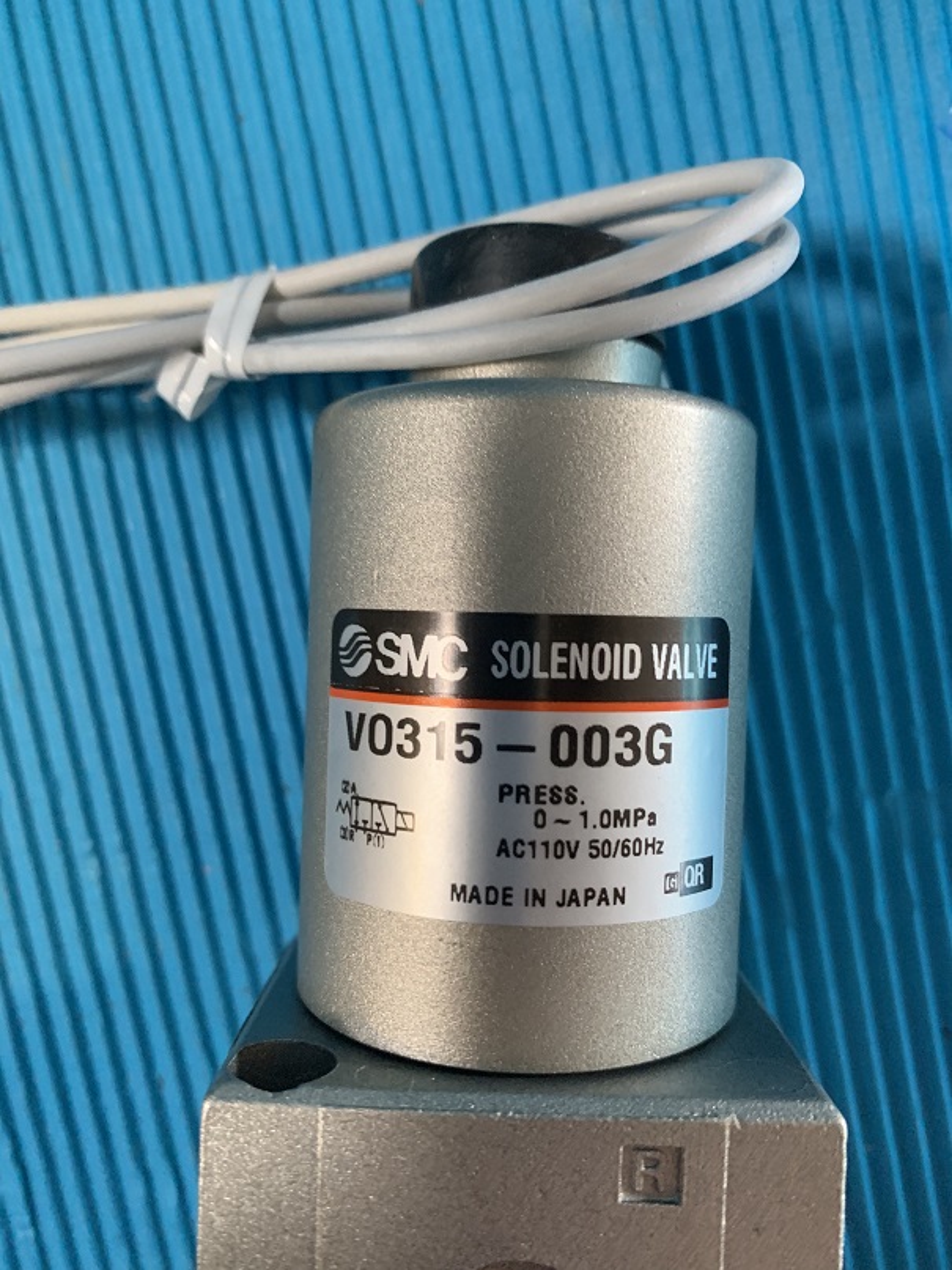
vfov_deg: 67.3
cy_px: 635
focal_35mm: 26
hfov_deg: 53.1
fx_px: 954
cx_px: 476
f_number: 1.8
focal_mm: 4.25
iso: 400
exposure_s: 1/60
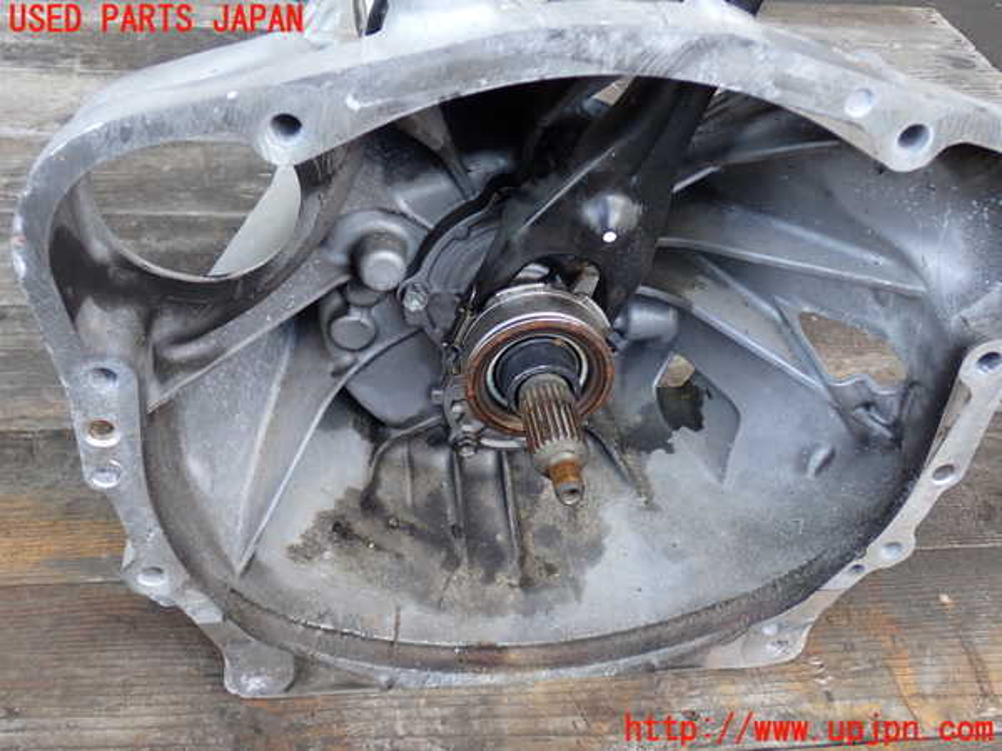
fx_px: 1100
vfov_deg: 37.7
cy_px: 376
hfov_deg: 49.0
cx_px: 501
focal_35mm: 38
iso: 200
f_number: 2.7
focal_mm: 6.83
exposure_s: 1/60
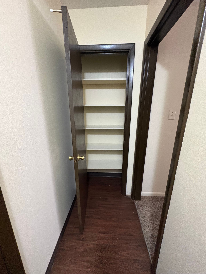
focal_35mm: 14
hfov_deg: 85.7
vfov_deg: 102.1
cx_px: 103
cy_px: 137
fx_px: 111
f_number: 2.2
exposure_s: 1/60
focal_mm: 2.22
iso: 1000
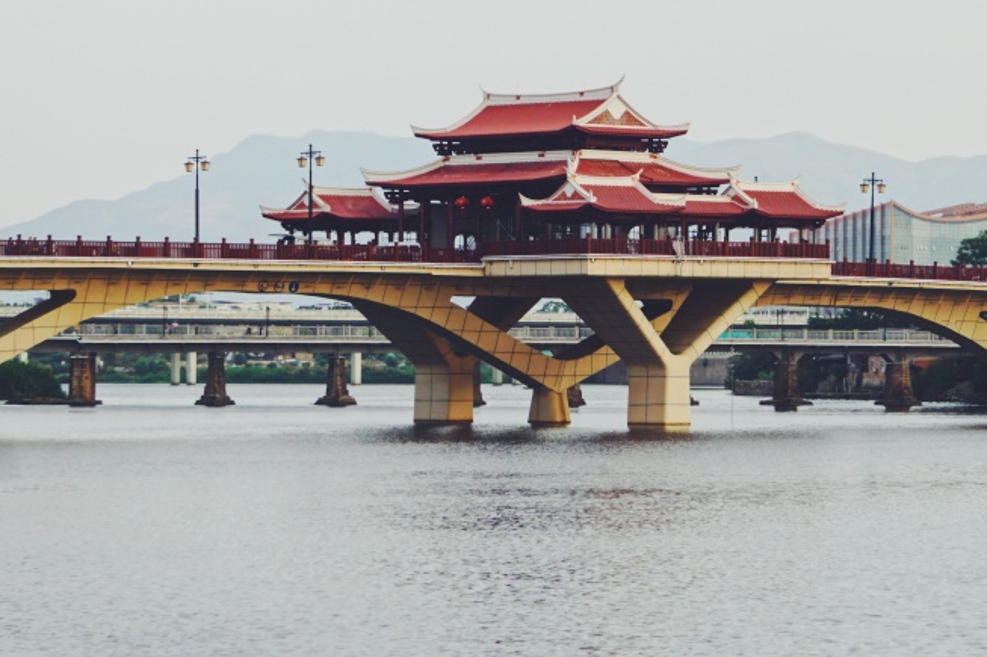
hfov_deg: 12.0
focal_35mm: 171
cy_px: 145
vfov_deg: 8.0
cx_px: 791
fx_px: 4687
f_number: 5.6
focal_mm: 62
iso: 100
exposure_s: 1/250
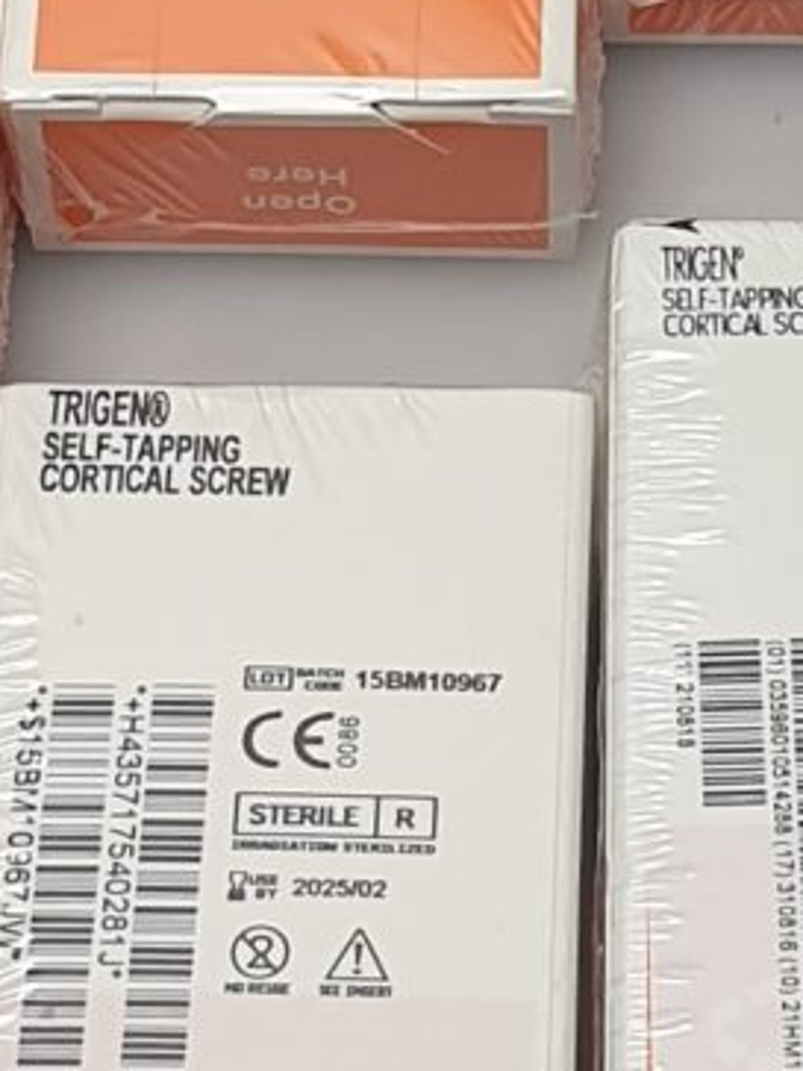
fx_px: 5660
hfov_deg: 8.1
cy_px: -38
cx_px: 674
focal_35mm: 183
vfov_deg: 10.7
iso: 80
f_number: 2.4
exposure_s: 1/100
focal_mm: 4.3
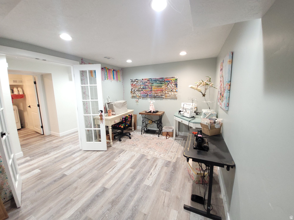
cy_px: 110
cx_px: 147
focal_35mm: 13
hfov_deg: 106.2
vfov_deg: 89.9
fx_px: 110
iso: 160
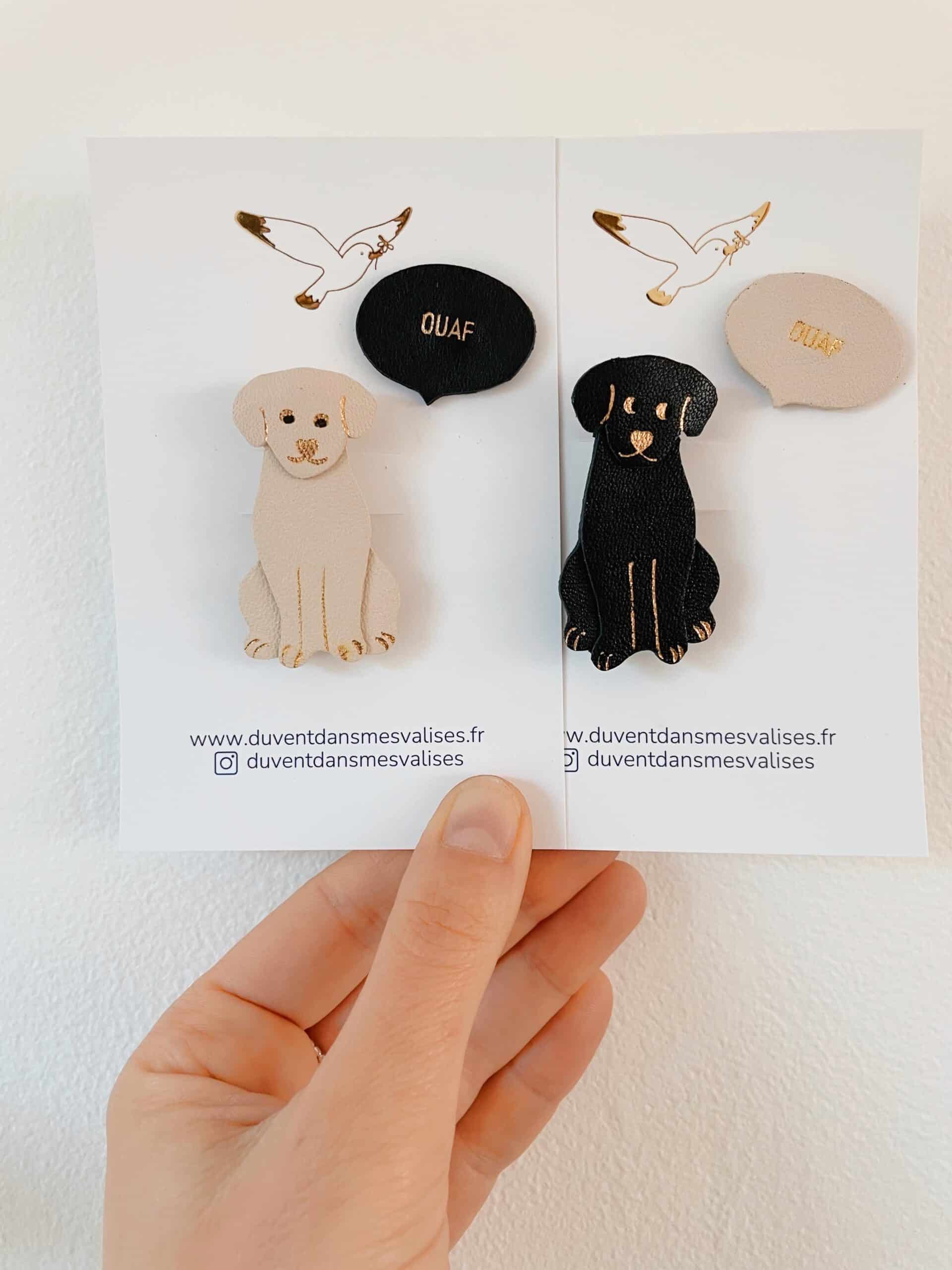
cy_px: 635
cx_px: 476
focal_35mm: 26
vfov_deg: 67.3
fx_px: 953
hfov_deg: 53.1
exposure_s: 1/50
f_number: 1.6
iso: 125
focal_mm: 4.2
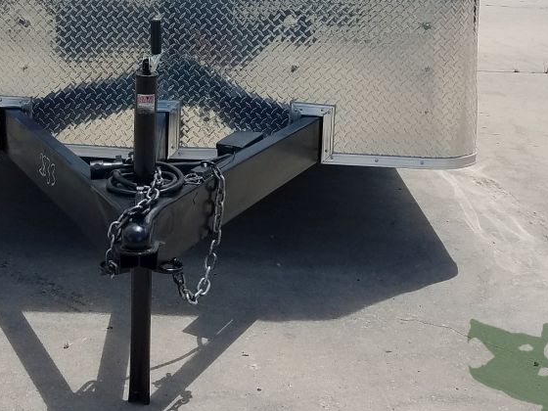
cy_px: -35
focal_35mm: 65
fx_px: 1029
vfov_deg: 21.5
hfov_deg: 29.5
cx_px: 163
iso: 40
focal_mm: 4.2
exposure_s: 1/2376
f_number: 1.7
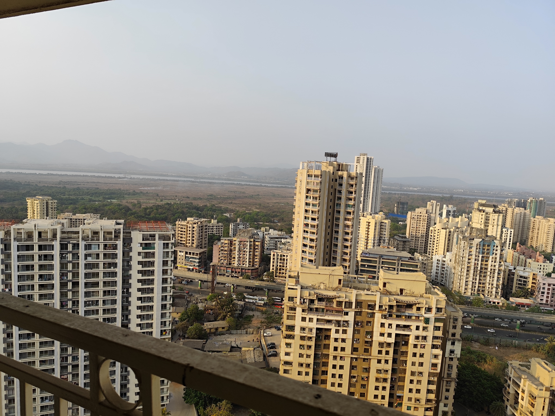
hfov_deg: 73.9
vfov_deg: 58.9
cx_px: 278
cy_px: 208
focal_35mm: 23
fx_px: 369
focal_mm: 6.19
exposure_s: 1/310
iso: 50
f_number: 1.65
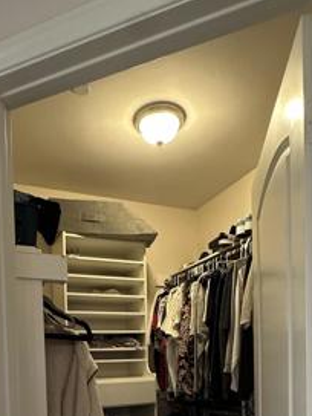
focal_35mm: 33
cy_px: 388
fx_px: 397
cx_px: 130
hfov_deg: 42.8
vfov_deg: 48.4
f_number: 2.2
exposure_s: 1/60
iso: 400
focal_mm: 2.22
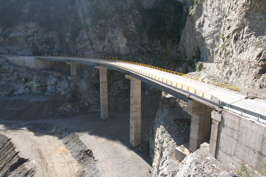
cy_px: 88
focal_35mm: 22
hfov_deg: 78.6
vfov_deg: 57.2
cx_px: 133
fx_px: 163
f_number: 2.8
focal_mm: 8.38
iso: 100
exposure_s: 1/800
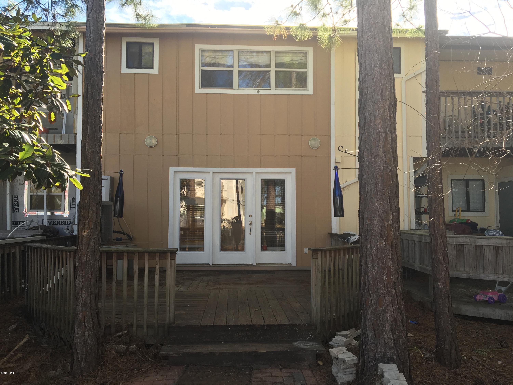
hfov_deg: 61.7
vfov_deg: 48.2
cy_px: 192
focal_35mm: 29
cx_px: 256
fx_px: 430
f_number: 2.2
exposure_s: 1/346
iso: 25
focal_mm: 4.15
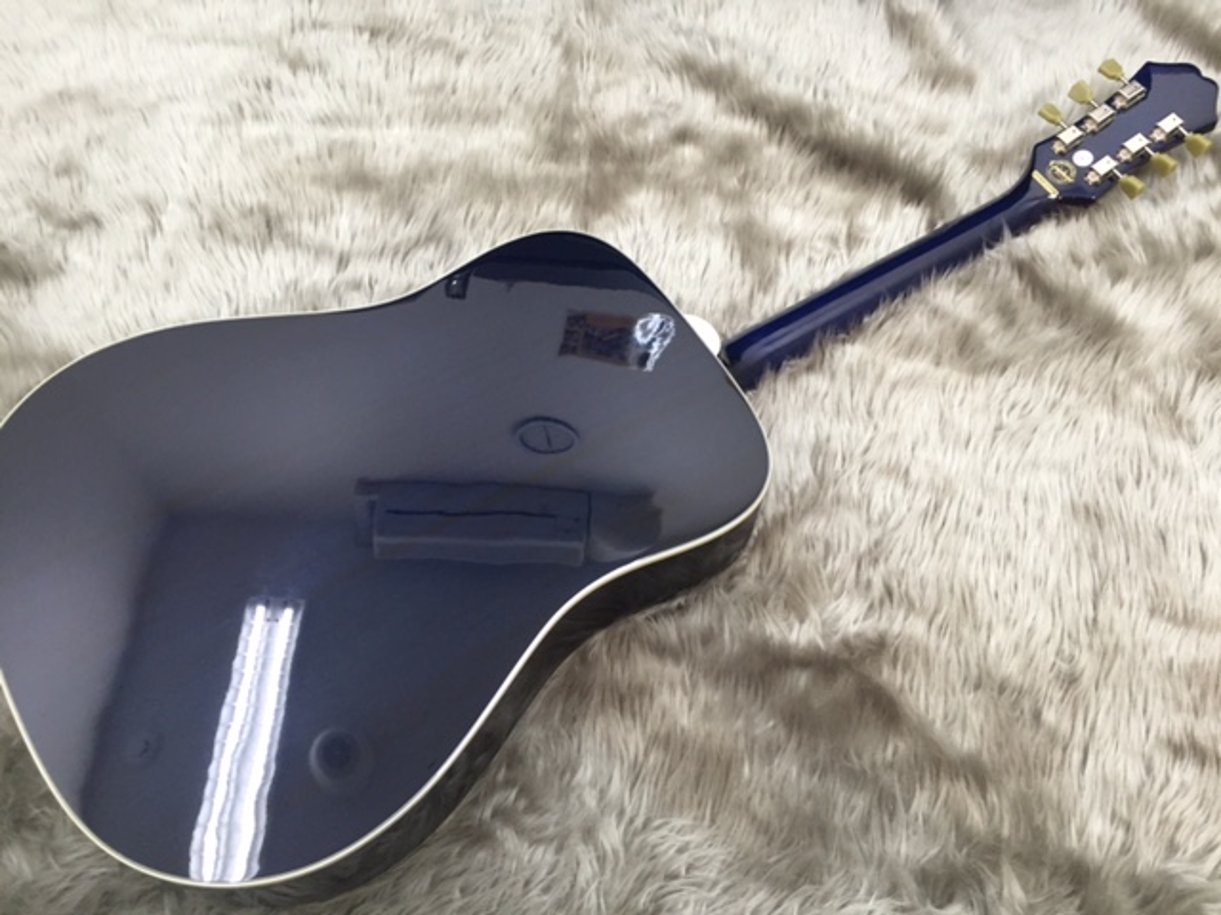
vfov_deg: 48.2
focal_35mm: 29
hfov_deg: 61.7
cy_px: 458
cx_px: 610
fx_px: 1023
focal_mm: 4.15
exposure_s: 1/30
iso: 125
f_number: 2.2
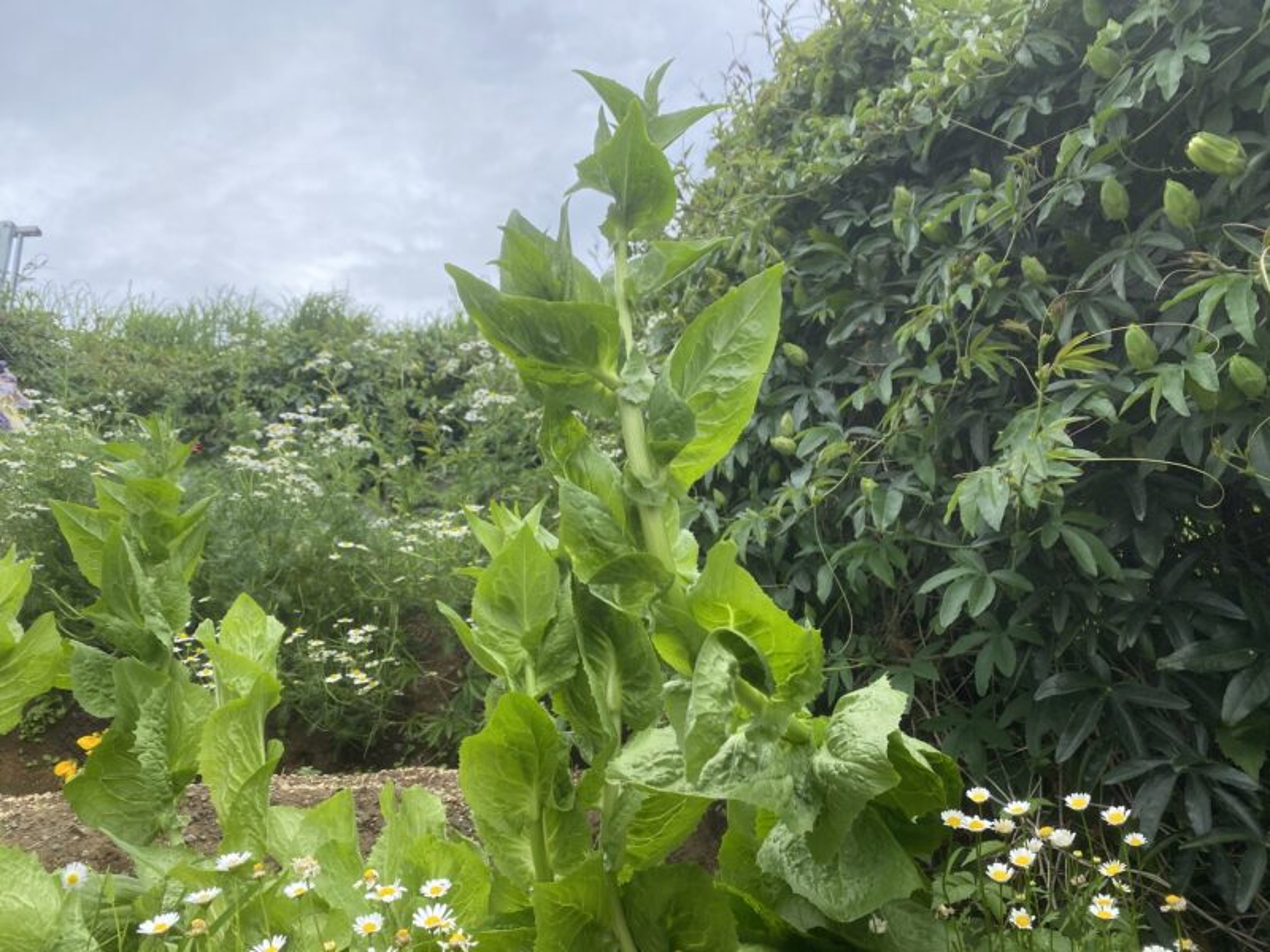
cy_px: 476
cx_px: 635
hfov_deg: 67.3
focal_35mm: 26
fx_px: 954
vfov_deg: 53.1
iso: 32
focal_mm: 4.25
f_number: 1.8
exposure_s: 1/752
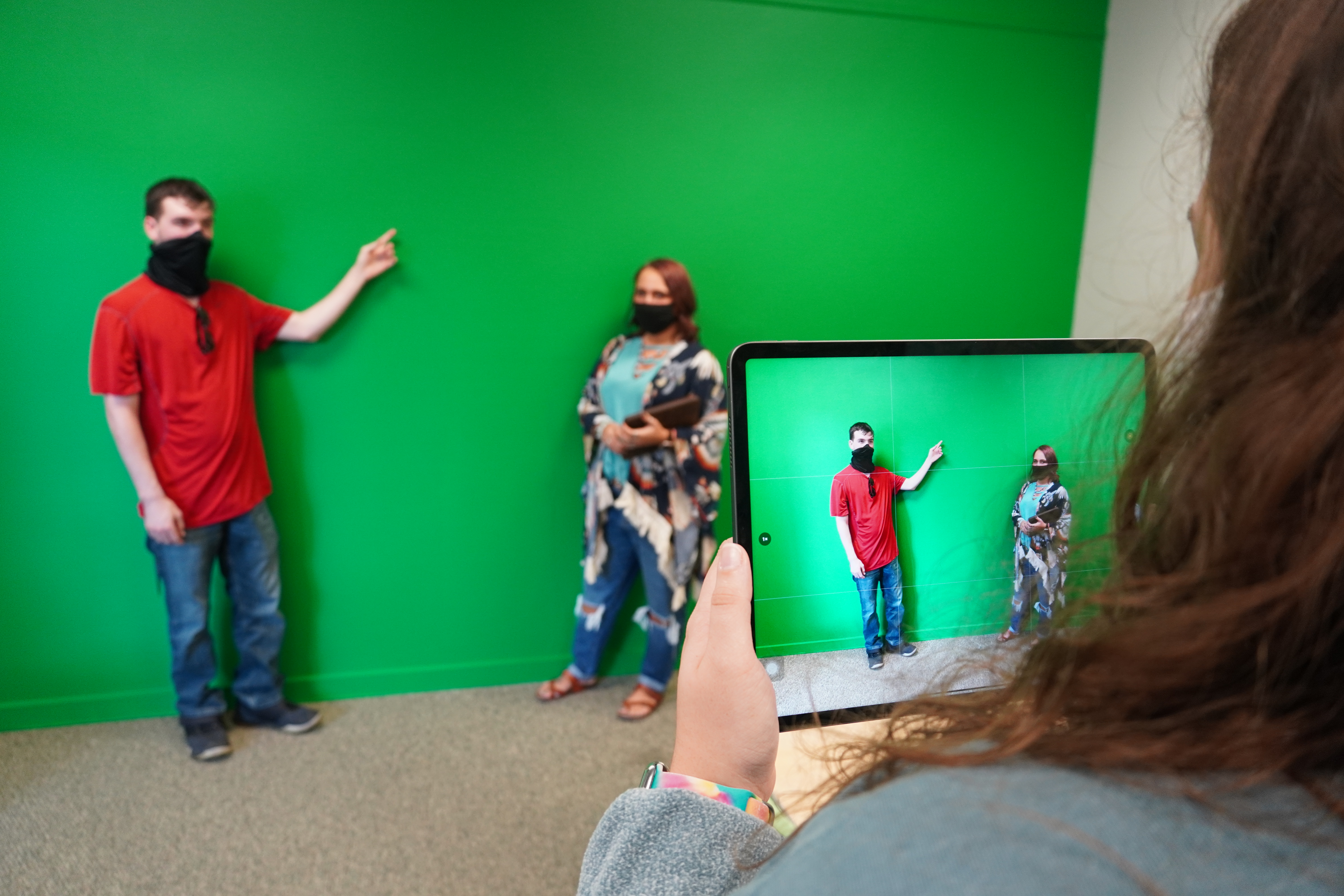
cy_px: 448
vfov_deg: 47.9
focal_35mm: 27
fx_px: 1008
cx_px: 672
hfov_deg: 67.4
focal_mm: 18
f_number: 3.5
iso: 640
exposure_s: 1/30
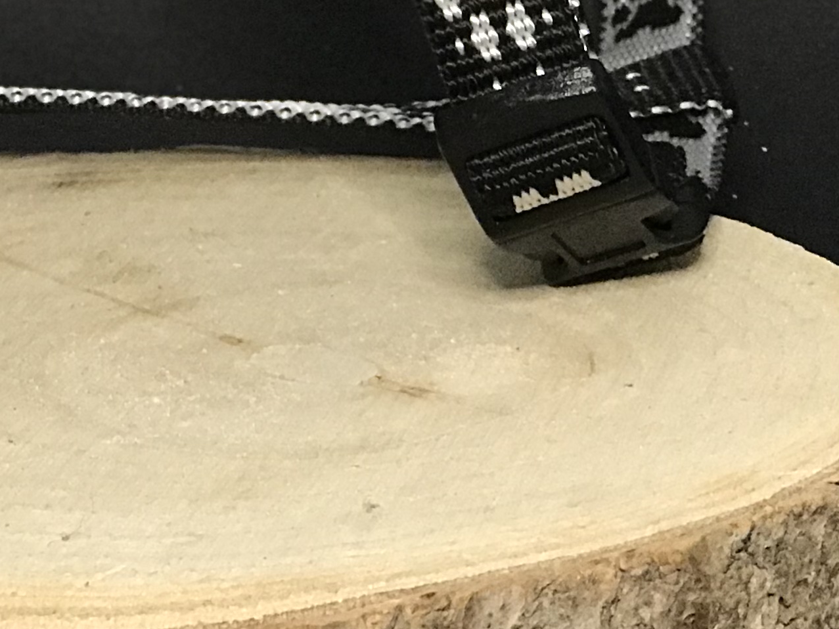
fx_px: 4363
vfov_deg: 8.2
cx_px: 137
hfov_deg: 10.9
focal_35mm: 180
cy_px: -43
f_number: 2.8
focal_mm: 6.6
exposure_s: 1/50
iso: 160
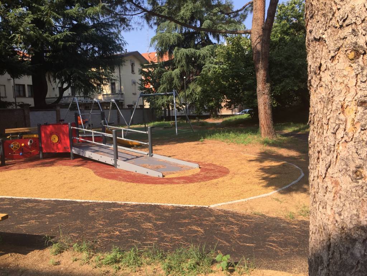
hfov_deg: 61.7
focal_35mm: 29
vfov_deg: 48.2
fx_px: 307
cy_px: 138
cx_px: 184
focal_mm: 4.15
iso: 32
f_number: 2.2
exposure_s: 1/775
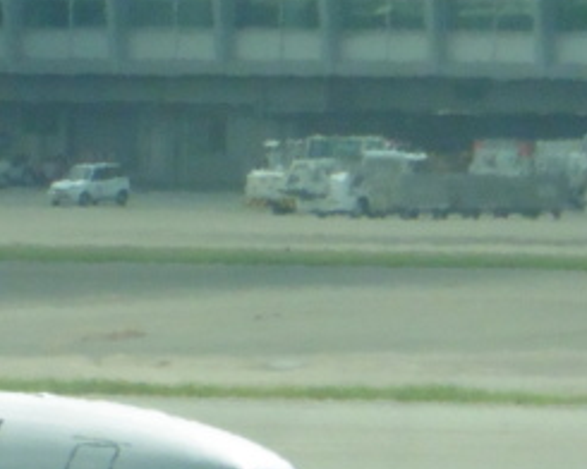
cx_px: -616
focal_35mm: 1666
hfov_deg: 1.2
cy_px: 500
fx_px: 28943
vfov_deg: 0.9
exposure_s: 1/1250
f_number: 6
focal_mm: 73.1
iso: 400
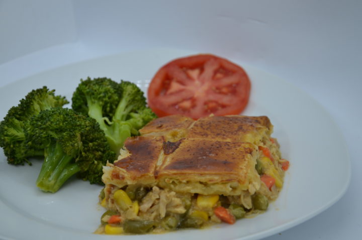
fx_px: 677
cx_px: 181
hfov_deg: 29.9
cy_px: 120
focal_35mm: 68
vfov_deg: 20.1
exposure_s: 1/125
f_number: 5.6
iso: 320
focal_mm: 45
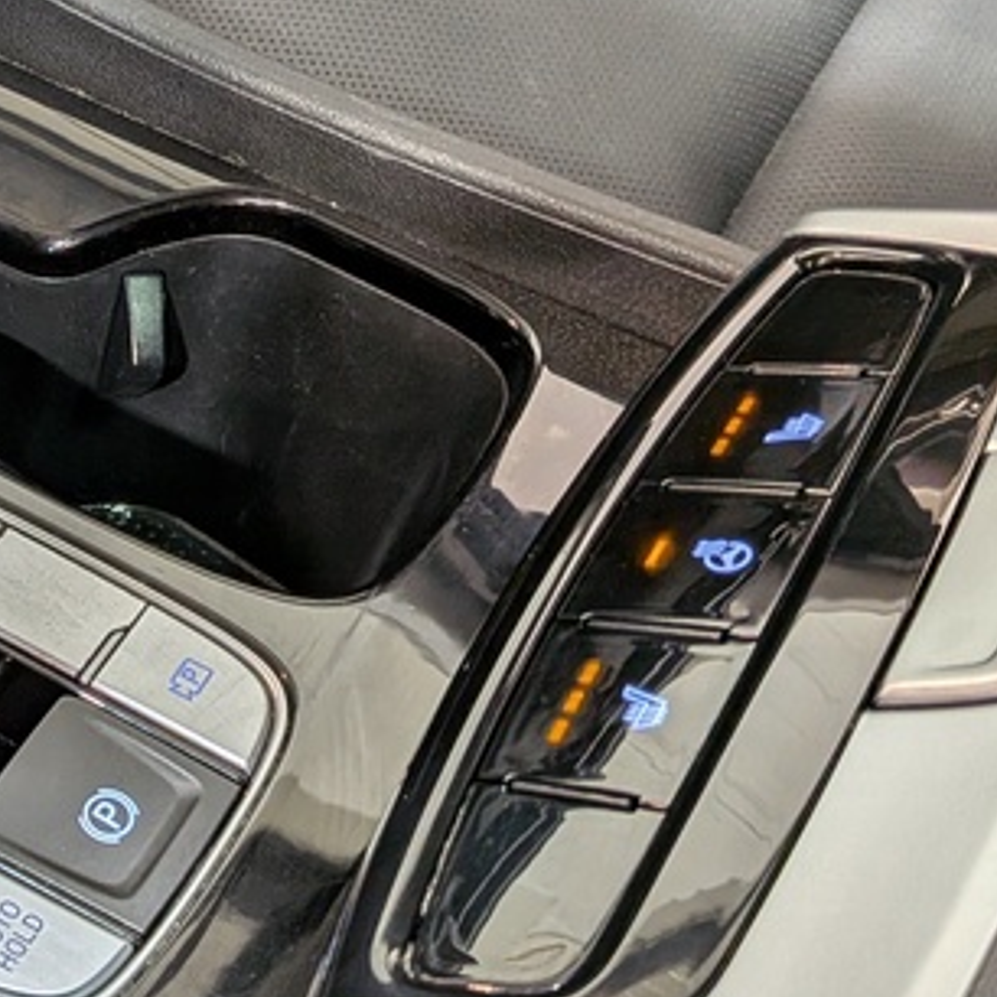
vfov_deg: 24.1
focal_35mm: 71
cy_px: 277
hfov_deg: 22.5
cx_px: -176
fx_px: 2314
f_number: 1.7
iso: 27
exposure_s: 1/53.7
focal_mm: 4.53
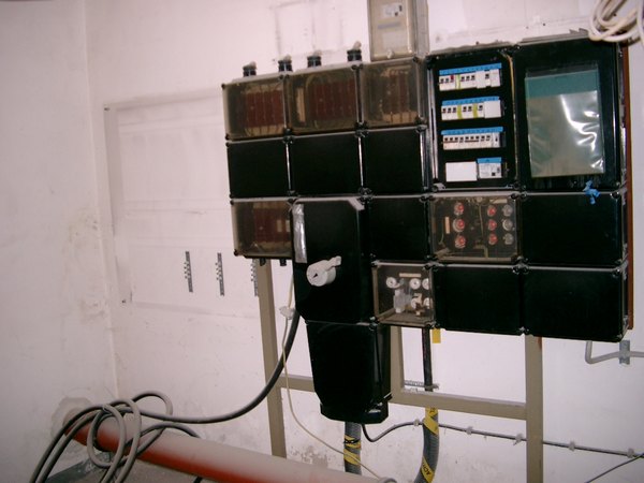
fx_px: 688
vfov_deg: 38.7
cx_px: 322
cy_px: 242
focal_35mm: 37
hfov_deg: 50.1
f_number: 2.6
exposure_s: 1/60
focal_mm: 7.6
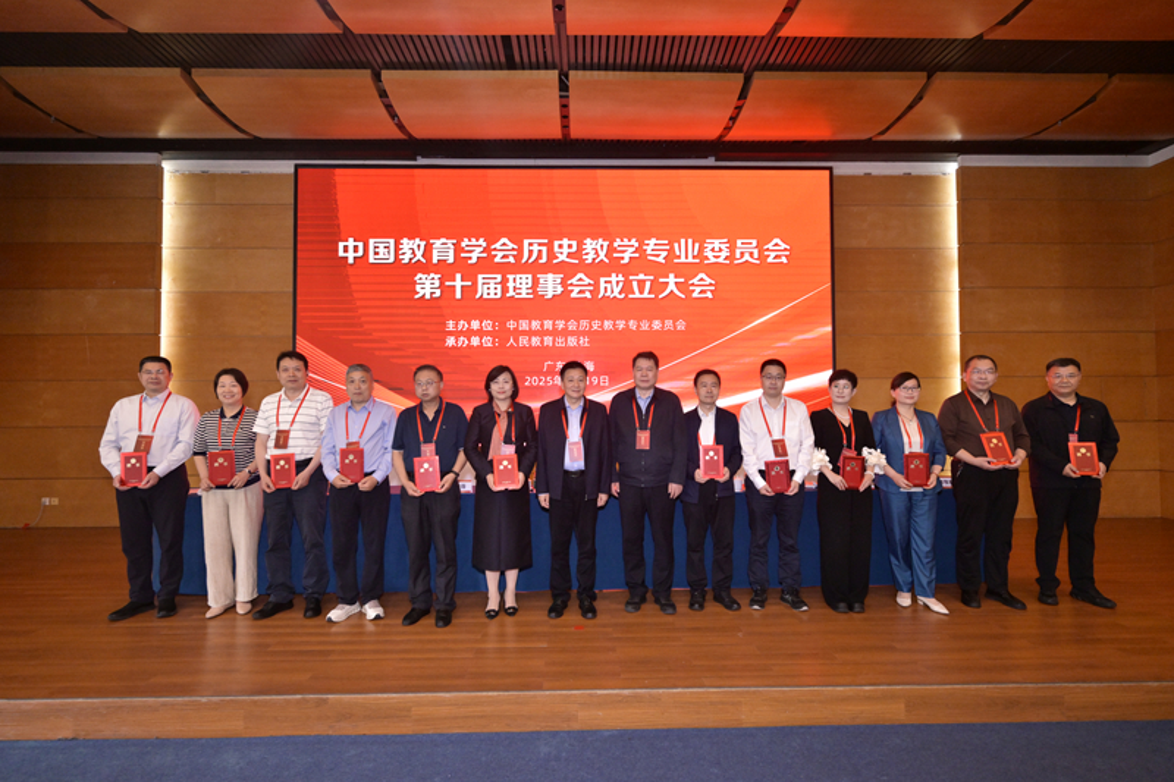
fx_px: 554
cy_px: 391
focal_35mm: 17
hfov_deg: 93.3
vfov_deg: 70.4
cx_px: 587
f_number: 5
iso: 3200
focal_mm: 17
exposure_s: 1/200
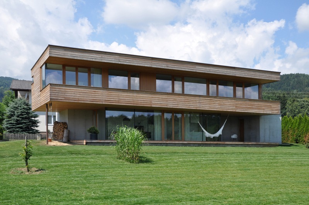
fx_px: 360
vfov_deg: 31.8
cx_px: 154
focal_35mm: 42
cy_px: 102
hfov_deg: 46.5
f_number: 9
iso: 200
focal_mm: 28
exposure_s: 1/320
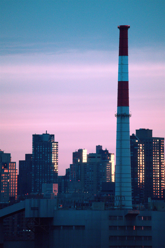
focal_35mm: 400
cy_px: 124
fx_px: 2750
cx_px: 82
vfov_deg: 5.2
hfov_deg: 3.4
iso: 2500
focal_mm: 400
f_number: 8
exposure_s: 1/500
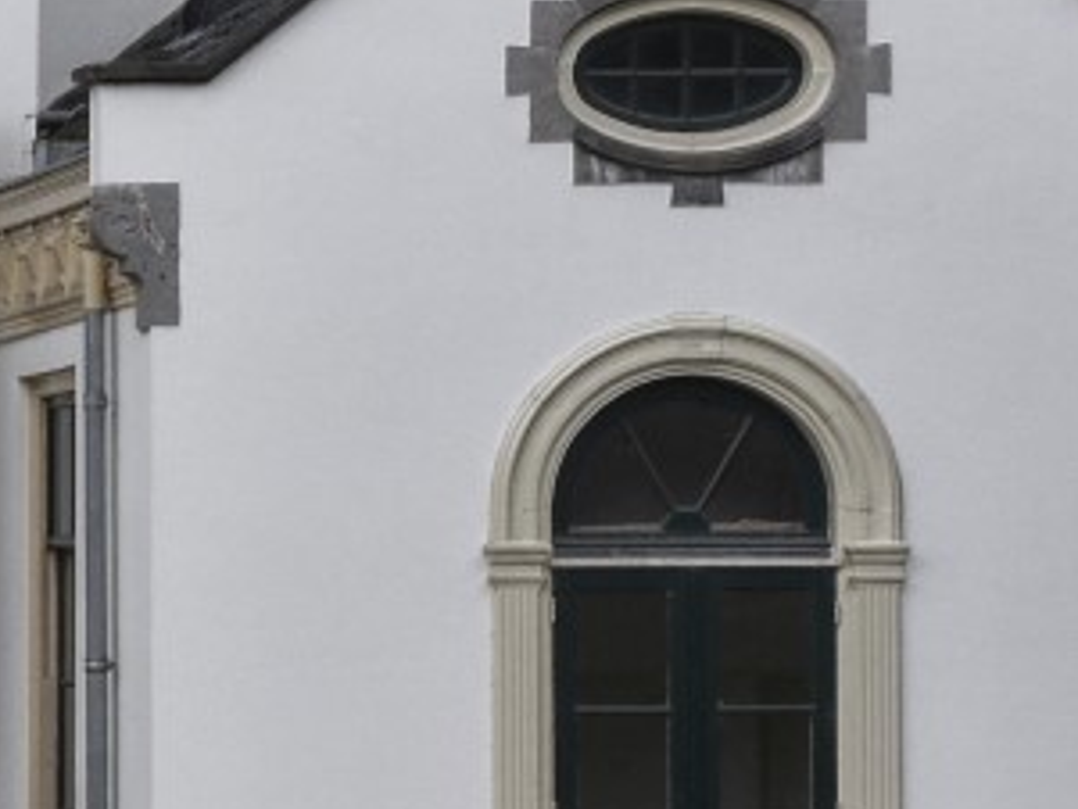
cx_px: -1533
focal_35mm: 241
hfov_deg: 7.6
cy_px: -329
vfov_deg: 6.1
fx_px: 7495
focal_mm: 31
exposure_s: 1/200
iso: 200
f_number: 7.1
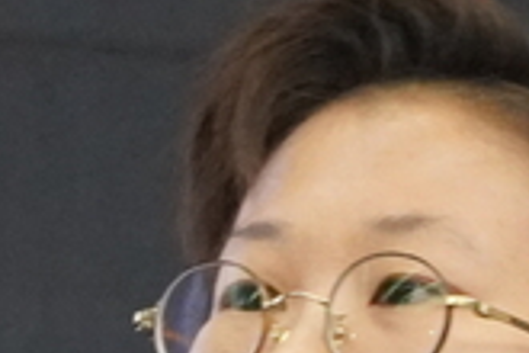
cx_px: 51
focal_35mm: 624
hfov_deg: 3.3
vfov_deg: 2.2
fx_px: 9163
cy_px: 1017
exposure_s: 1/80
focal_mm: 57
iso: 6400
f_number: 5.6
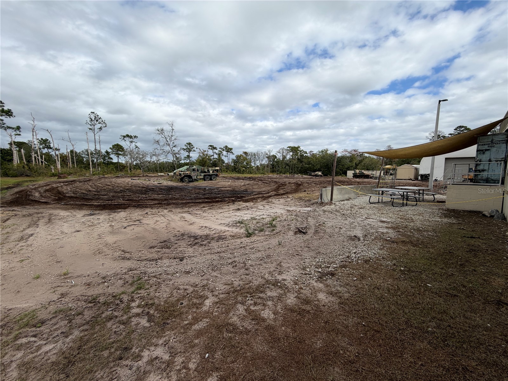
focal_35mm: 14
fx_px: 205
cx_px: 254
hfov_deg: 102.1
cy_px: 190
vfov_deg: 85.7
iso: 20
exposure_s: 1/841
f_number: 2.2
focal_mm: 2.22
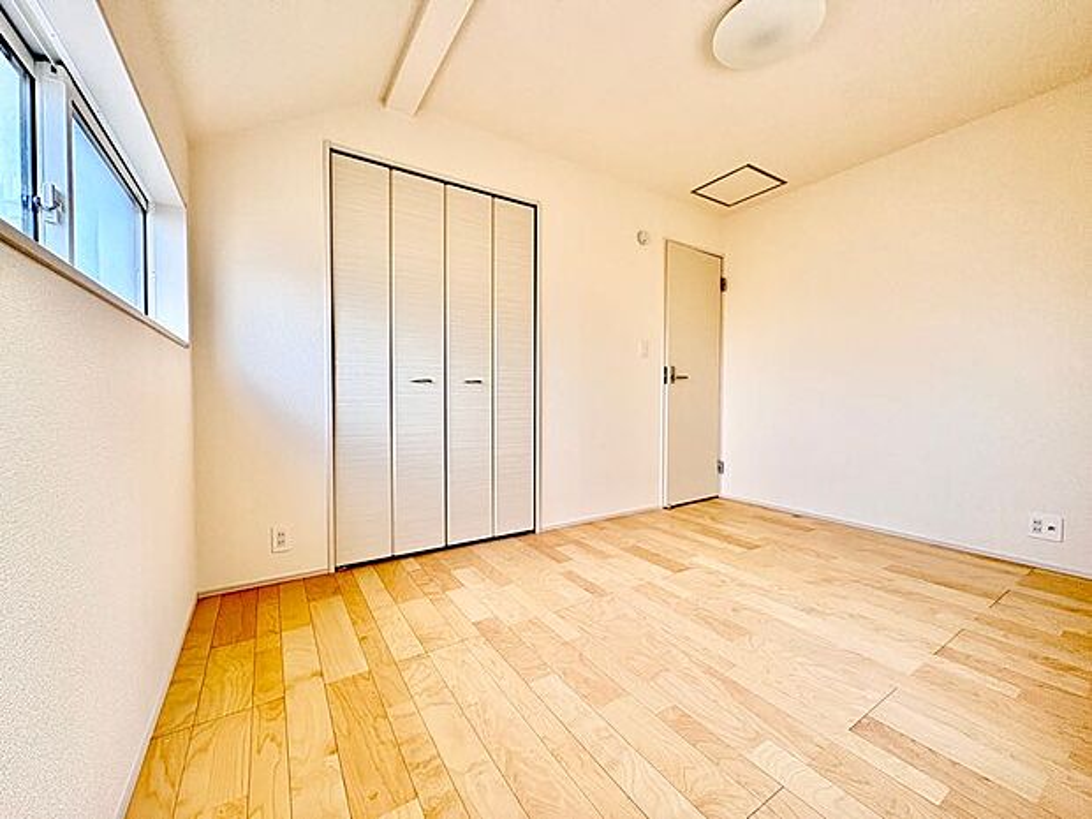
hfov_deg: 102.1
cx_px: 546
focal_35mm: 14
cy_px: 410
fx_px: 442
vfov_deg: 85.7
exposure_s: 1/99
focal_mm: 2.22
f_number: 2.2
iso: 160
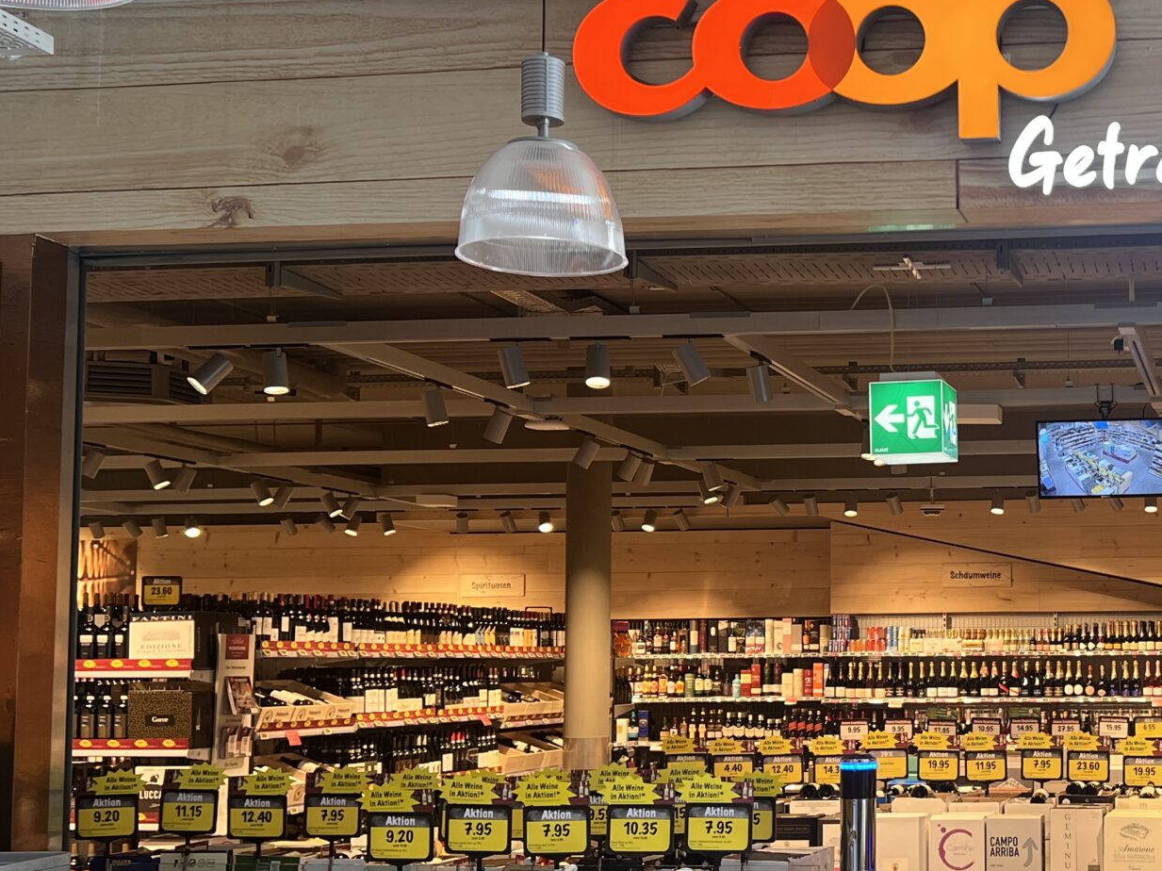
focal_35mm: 54
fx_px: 1812
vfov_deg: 26.9
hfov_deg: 33.7
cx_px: 1039
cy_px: 533
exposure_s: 1/121
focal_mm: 5.7
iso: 80
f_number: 1.5
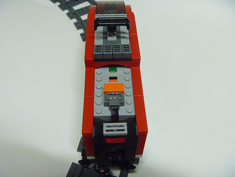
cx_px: 118
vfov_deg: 40.7
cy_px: 88
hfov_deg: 52.6
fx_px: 238
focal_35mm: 35
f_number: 3.5
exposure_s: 1/20
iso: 400
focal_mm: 6.3
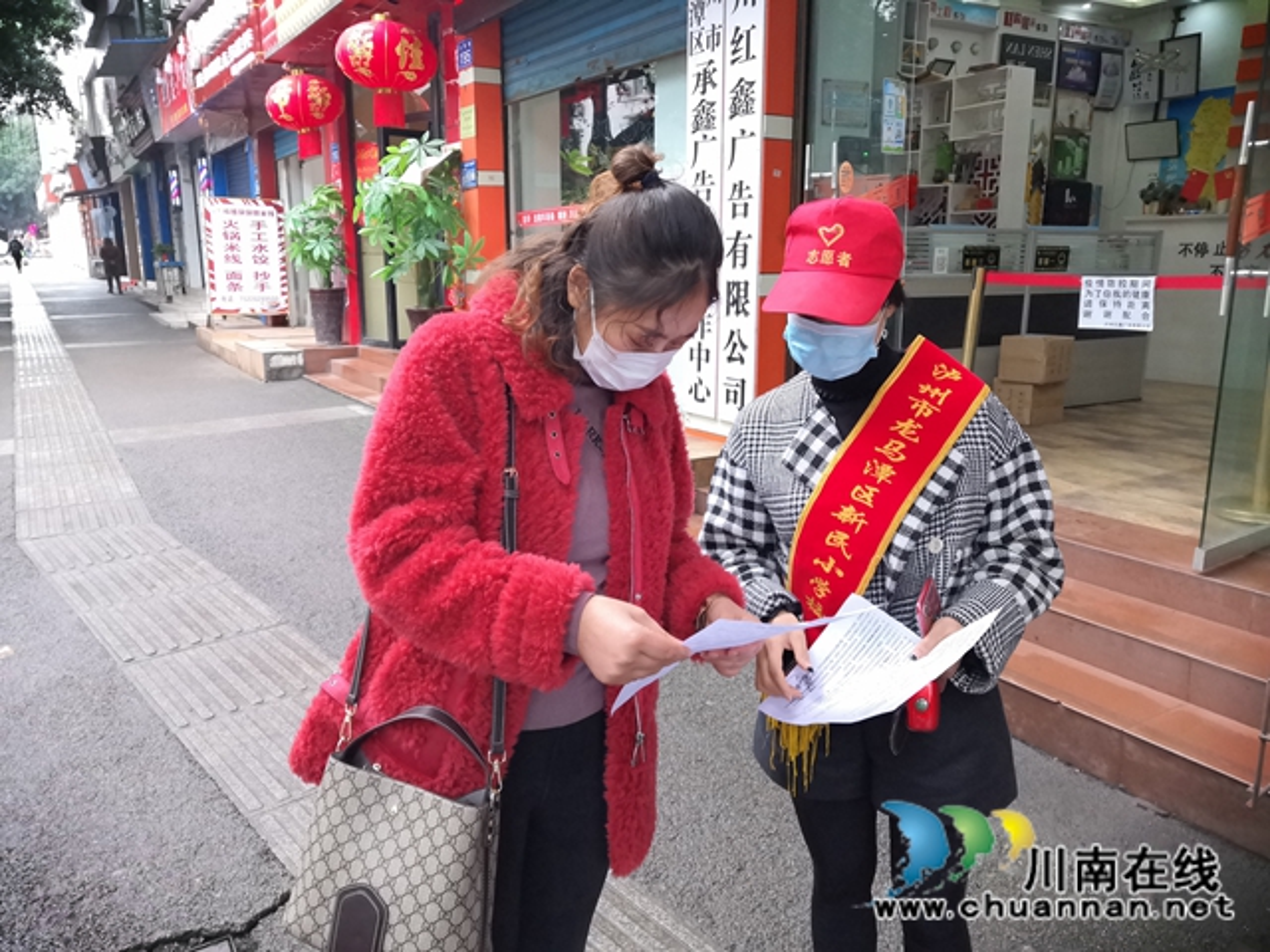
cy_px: 476
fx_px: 991
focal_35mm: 27
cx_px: 635
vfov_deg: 51.4
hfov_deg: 65.3
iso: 250
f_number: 1.8
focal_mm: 3.95
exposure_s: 1/100
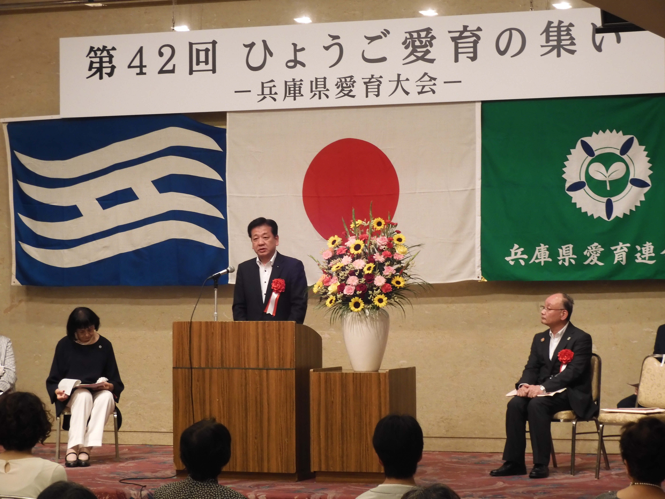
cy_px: 250
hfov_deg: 18.7
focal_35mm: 105
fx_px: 2017
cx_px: 332
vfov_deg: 14.1
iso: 400
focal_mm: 18.7
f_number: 5
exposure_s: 1/25
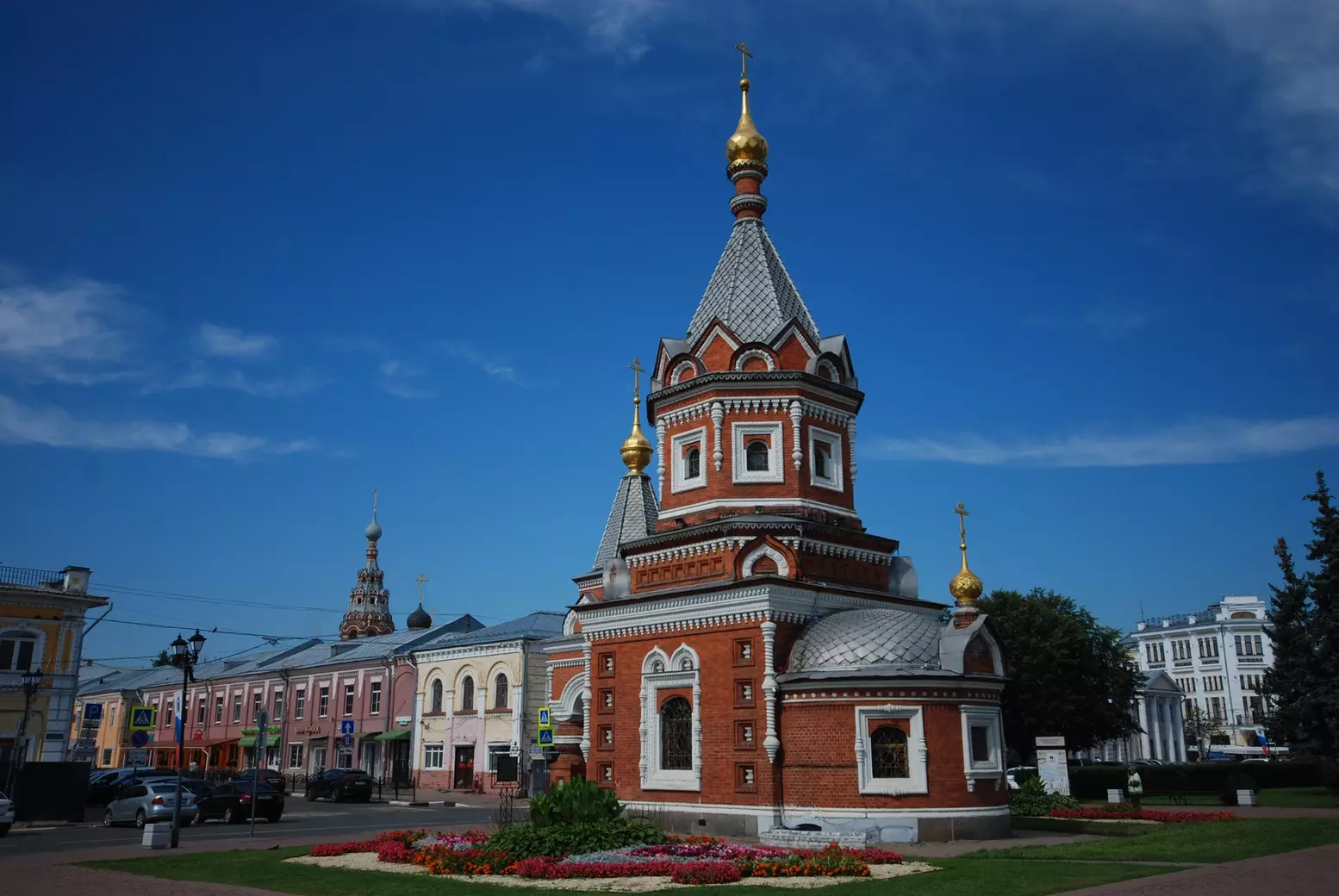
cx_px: 670
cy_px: 448
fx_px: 1117
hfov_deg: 61.9
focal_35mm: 30
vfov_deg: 43.7
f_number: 5.6
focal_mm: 20
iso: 100
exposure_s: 1/640
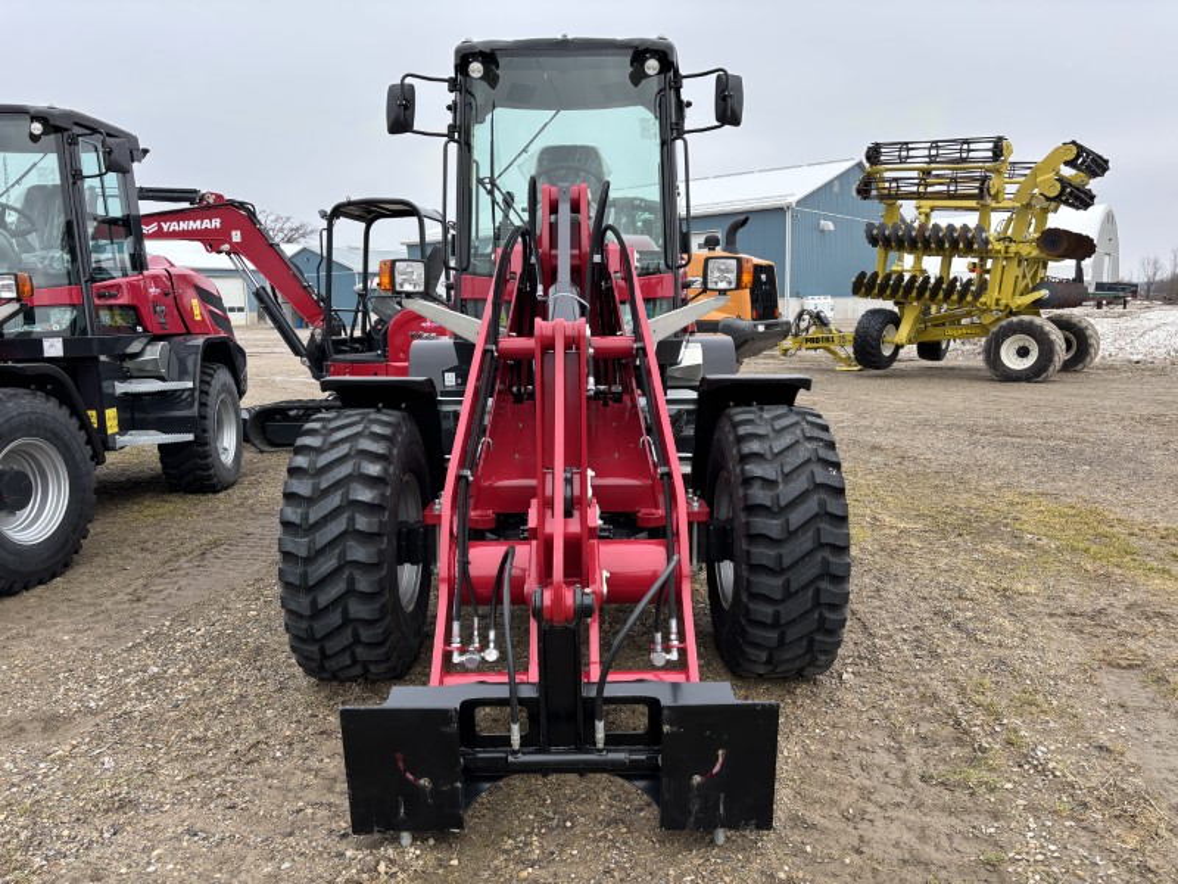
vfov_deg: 53.1
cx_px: 589
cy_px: 442
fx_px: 885
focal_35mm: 26
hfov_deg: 67.3
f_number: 1.6
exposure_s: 1/787
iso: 50
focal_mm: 5.96
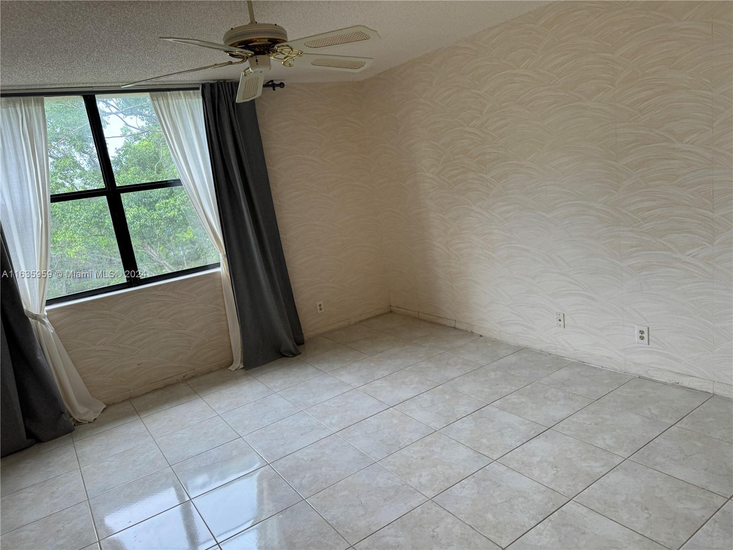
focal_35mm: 24
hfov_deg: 71.6
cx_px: 366
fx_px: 508
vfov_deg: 56.8
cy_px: 275
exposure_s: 1/120
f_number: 1.78
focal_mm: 6.76
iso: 100
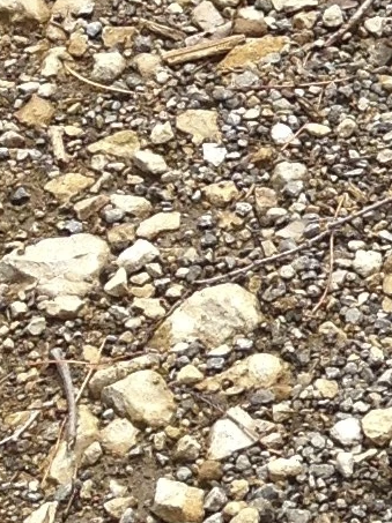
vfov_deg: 8.1
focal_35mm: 238
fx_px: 3599
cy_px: -354
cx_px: 1003
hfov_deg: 5.9
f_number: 2.4
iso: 50
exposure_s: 1/589
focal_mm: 4.13
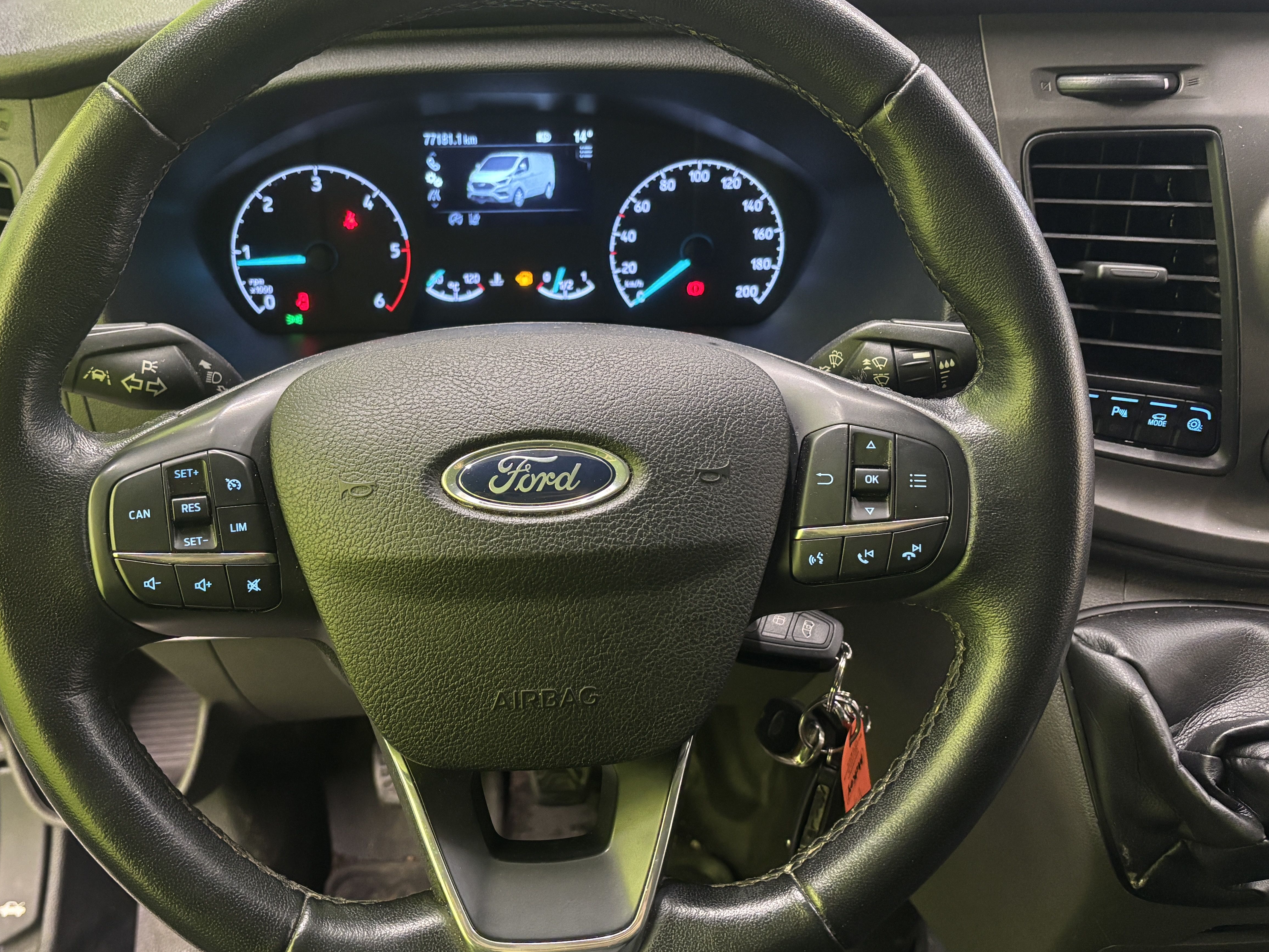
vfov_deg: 44.2
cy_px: 462
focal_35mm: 32
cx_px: 528
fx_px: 1173
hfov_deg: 56.5
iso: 500
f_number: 1.6
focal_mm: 5.96
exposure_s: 1/33
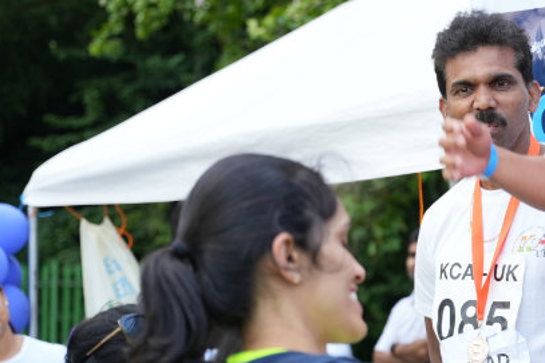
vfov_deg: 11.4
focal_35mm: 120
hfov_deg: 16.6
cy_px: 199
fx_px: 1816
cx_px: 584
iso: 250
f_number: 2.8
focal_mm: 47.8
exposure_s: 1/250
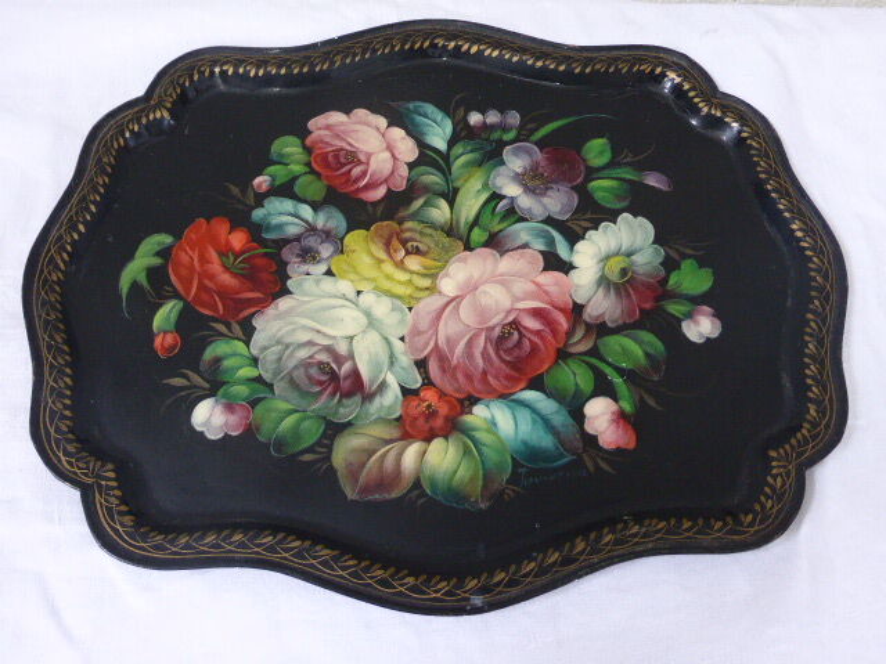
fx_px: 793
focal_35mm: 31
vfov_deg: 45.4
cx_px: 443
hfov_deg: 58.4
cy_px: 332
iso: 400
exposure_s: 1/50
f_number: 3.6
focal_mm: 5.4
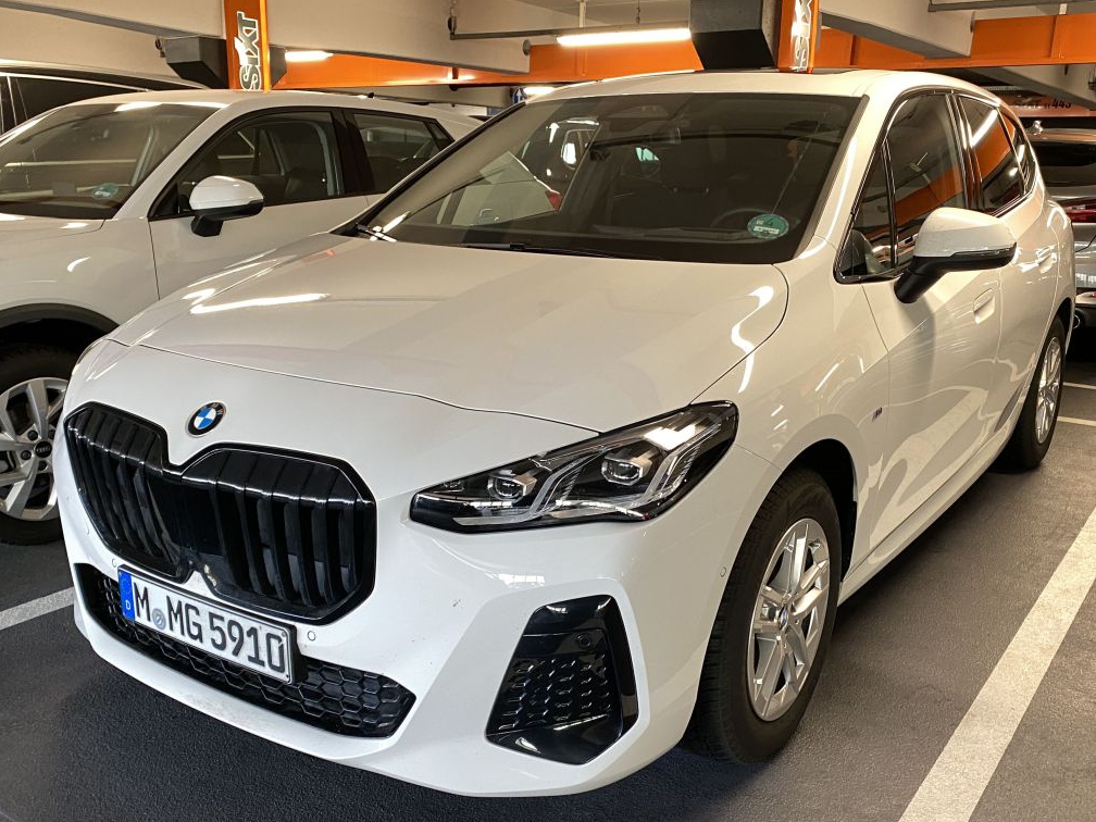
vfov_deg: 42.9
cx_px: 571
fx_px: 1045
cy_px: 450
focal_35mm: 33
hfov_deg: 55.3
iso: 125
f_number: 1.8
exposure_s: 1/50
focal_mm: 4.25
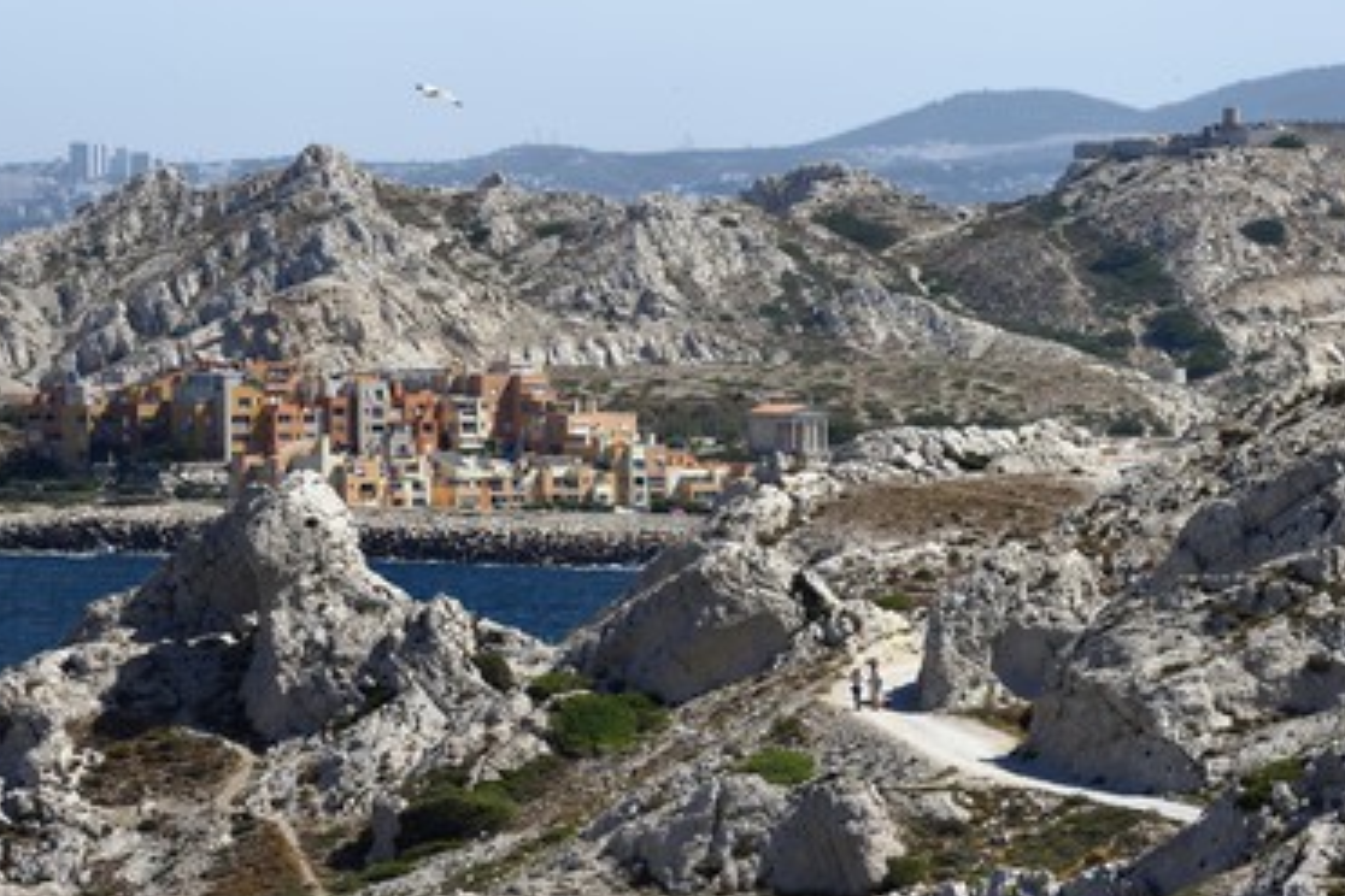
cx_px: 701
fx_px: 8443
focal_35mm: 226
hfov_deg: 9.1
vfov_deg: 6.1
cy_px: 419
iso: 200
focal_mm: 200
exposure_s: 1/400
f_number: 10
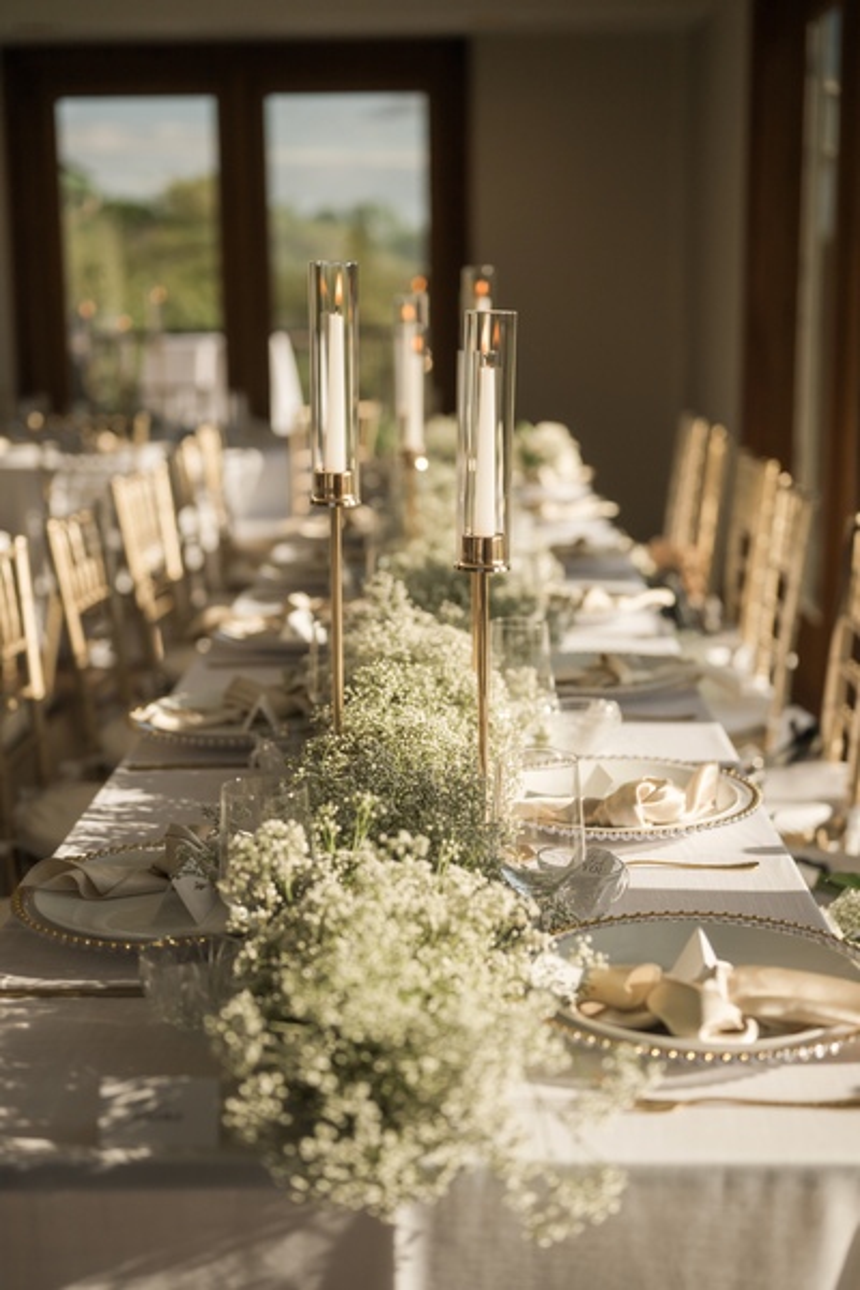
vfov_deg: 39.6
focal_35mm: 50
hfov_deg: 27.0
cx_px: 430
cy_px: 645
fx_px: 1792
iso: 200
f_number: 2.2
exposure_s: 1/10000
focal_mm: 50
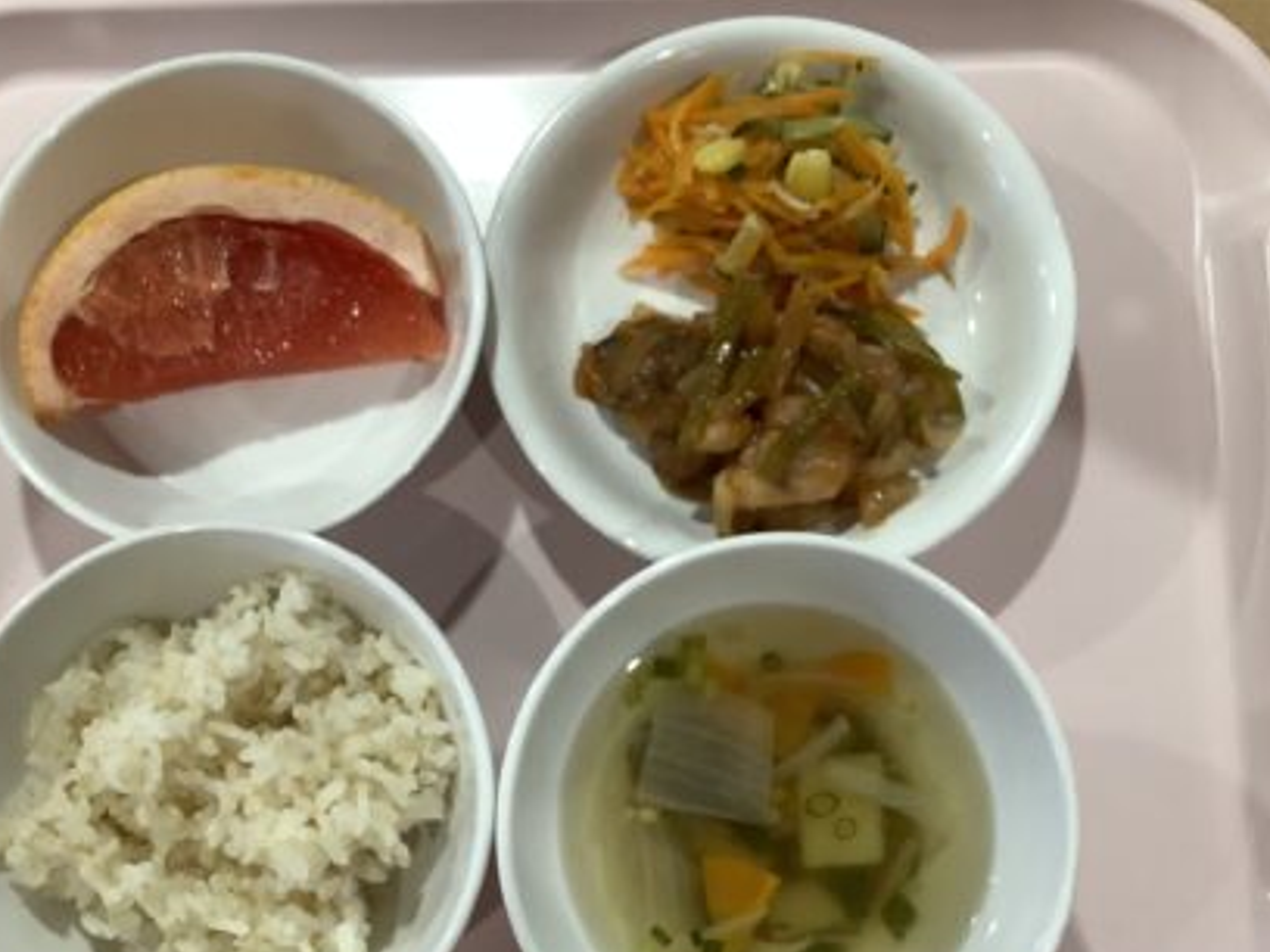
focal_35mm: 38
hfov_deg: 48.9
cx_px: 588
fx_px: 1394
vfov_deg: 37.5
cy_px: 580
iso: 125
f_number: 2.4
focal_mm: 3.3
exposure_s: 1/60
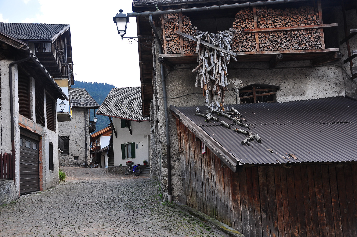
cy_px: 118
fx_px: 386
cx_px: 178
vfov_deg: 34.1
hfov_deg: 49.6
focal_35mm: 39
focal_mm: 26
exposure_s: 1/320
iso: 250
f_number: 5.6
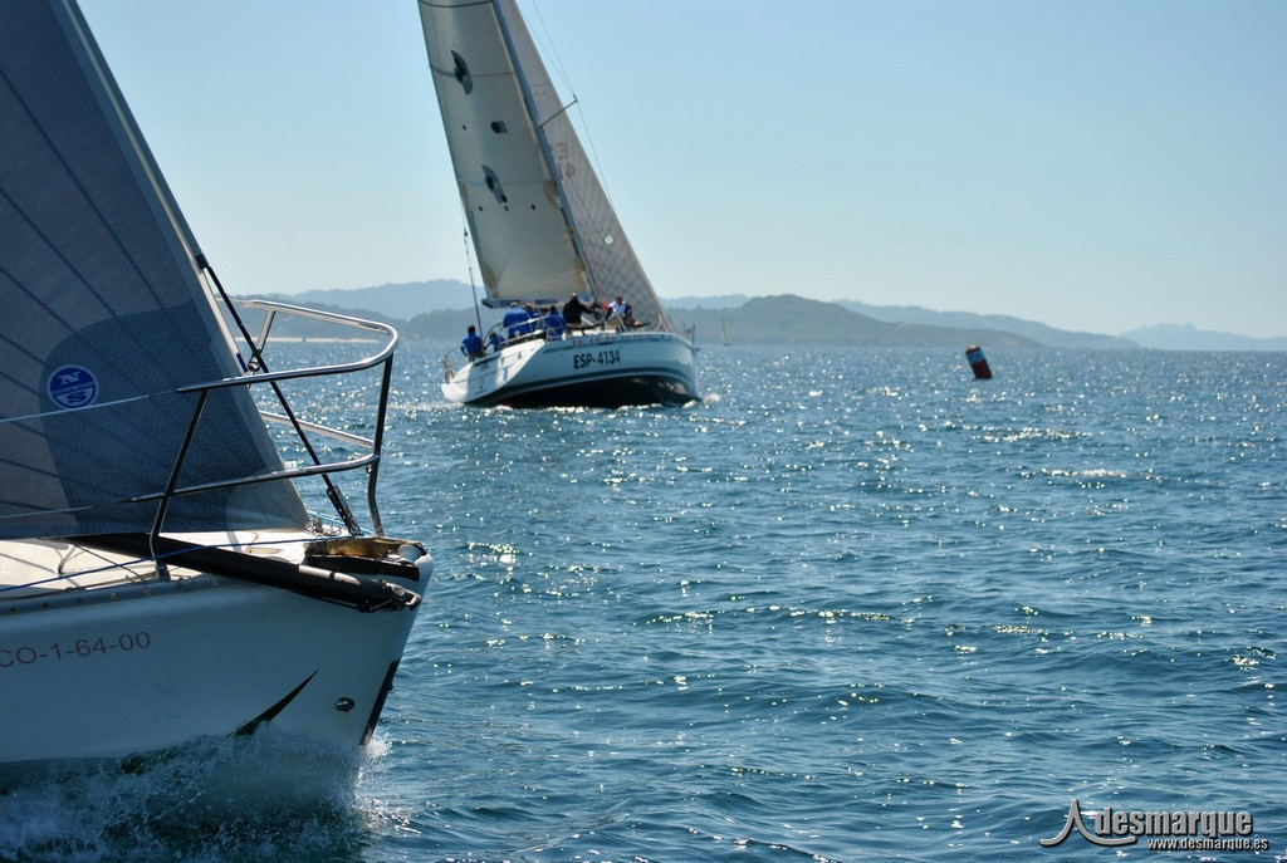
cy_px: 432
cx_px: 644
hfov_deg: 21.9
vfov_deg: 14.8
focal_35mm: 93
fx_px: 3331
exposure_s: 1/640
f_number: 6.3
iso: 100
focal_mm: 62
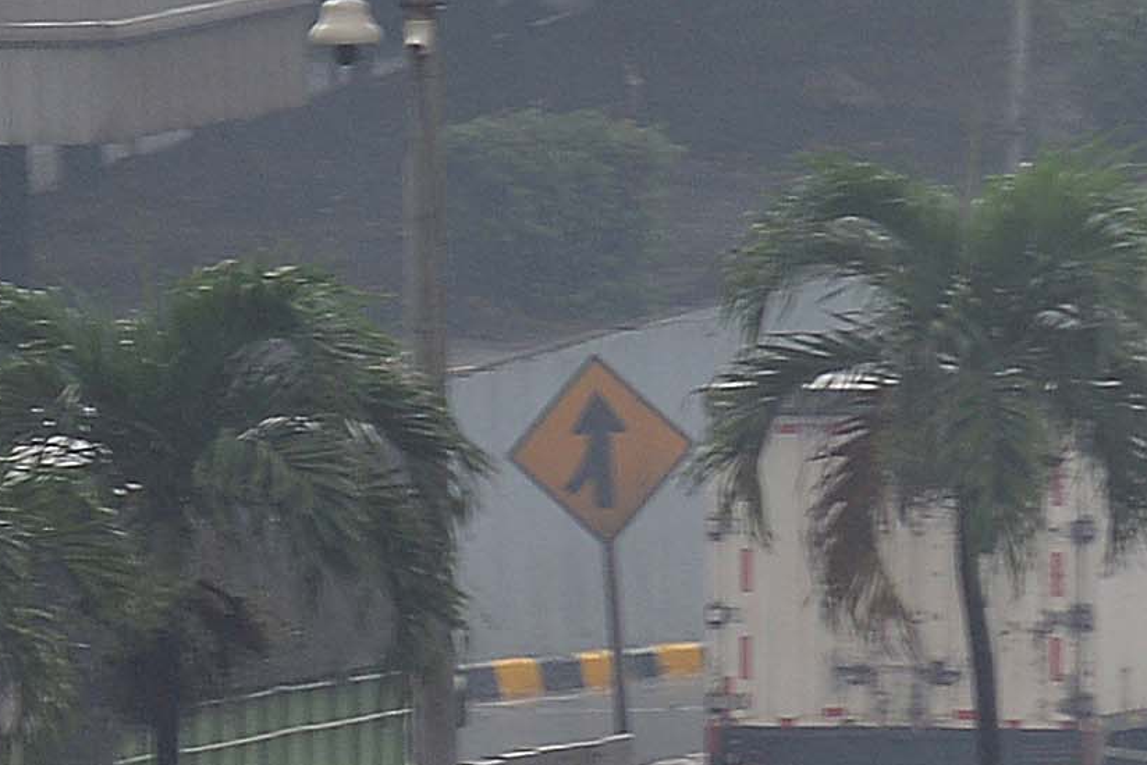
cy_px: 408
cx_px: -578
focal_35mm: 1461
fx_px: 46563
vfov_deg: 0.9
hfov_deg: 1.4
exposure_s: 1/160
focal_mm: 200
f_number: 5.6
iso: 125
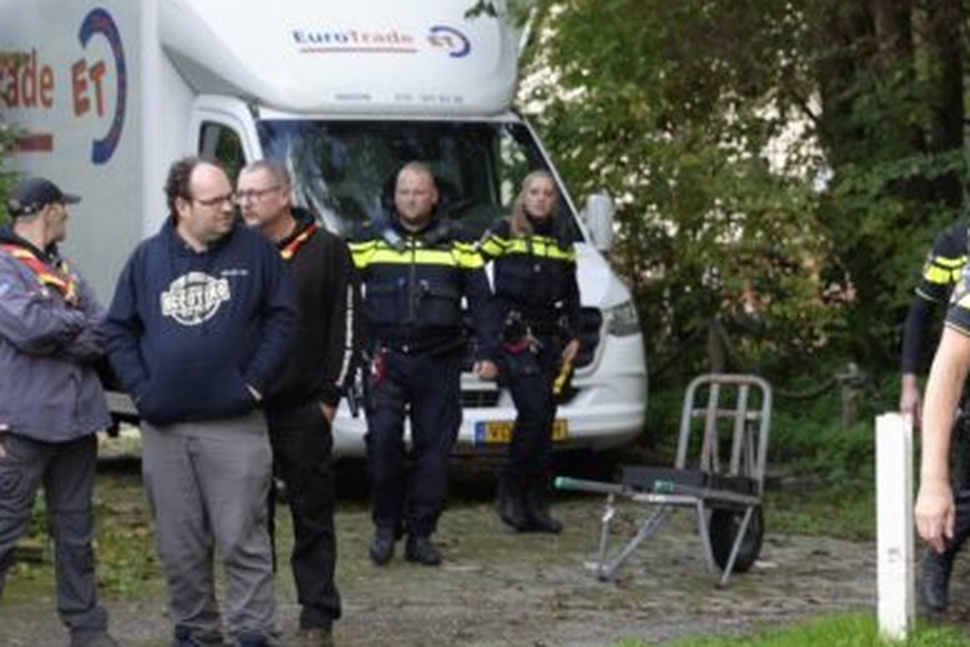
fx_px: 4382
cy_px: 271
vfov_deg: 8.4
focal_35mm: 163
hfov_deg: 12.5
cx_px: 1002
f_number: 4
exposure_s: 1/160
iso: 160
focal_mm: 61.6
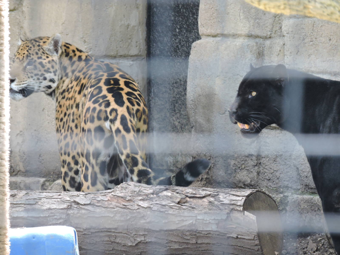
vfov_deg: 3.0
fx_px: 4911
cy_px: 128
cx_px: 170
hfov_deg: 4.0
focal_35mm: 500
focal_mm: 89.2
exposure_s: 1/60
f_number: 4.9
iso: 400
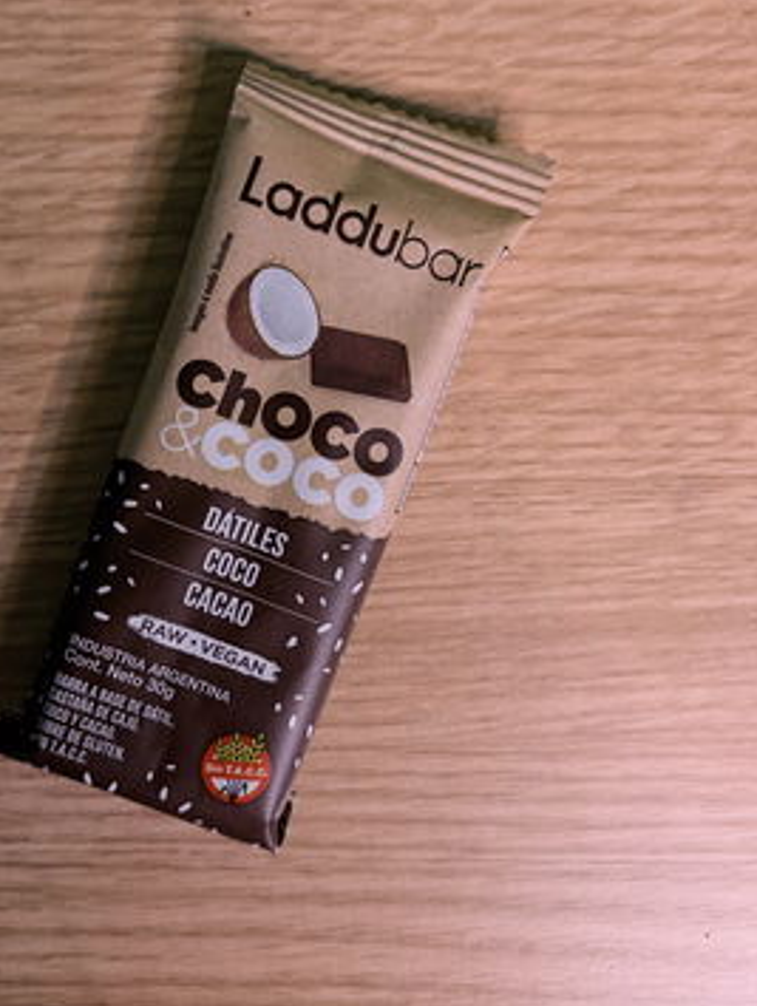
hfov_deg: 36.7
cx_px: 292
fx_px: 1135
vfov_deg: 47.6
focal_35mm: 39
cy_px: 412
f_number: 1.6
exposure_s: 1/50
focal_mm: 5.96
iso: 100
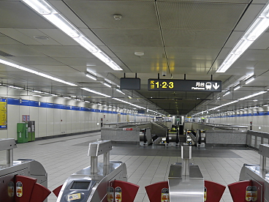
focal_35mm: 38
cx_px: 179
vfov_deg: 37.3
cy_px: 134
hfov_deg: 48.2
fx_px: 295
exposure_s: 1/60
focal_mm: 14
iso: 640
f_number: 4
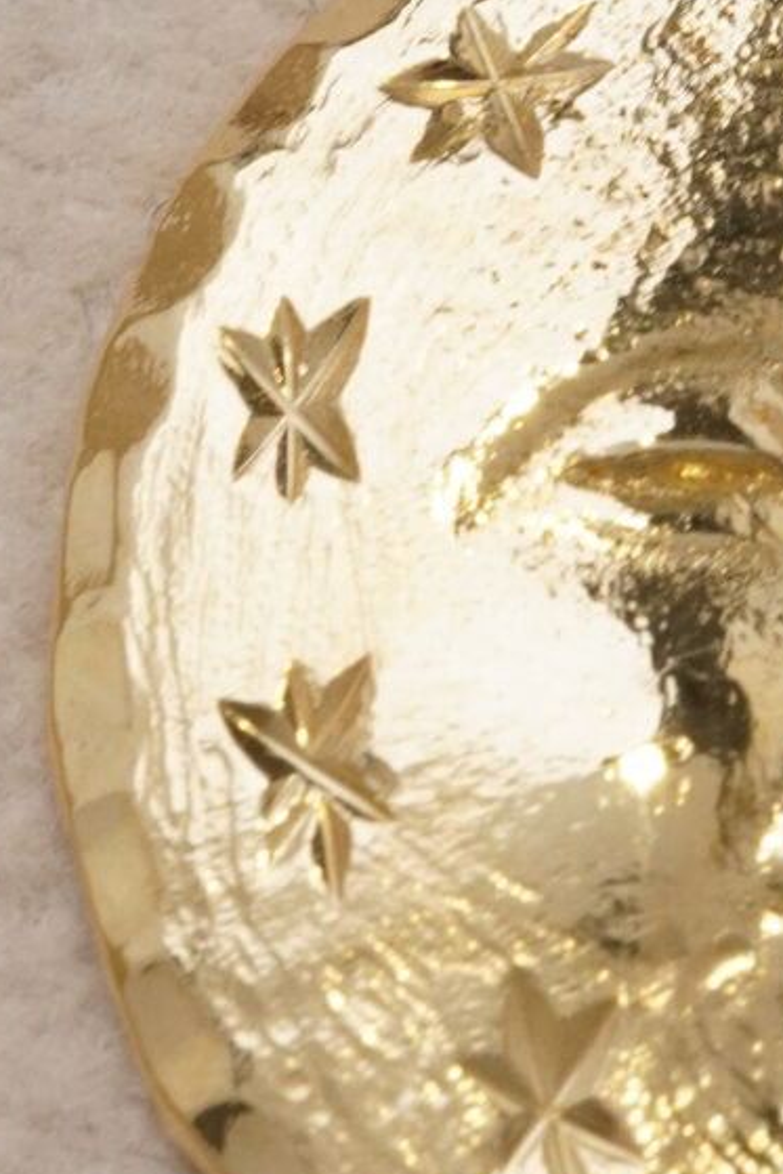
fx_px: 15682
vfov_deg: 4.3
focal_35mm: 481
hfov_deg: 2.9
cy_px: 500
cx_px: 958
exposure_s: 1/125
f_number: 13
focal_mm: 70
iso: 1000
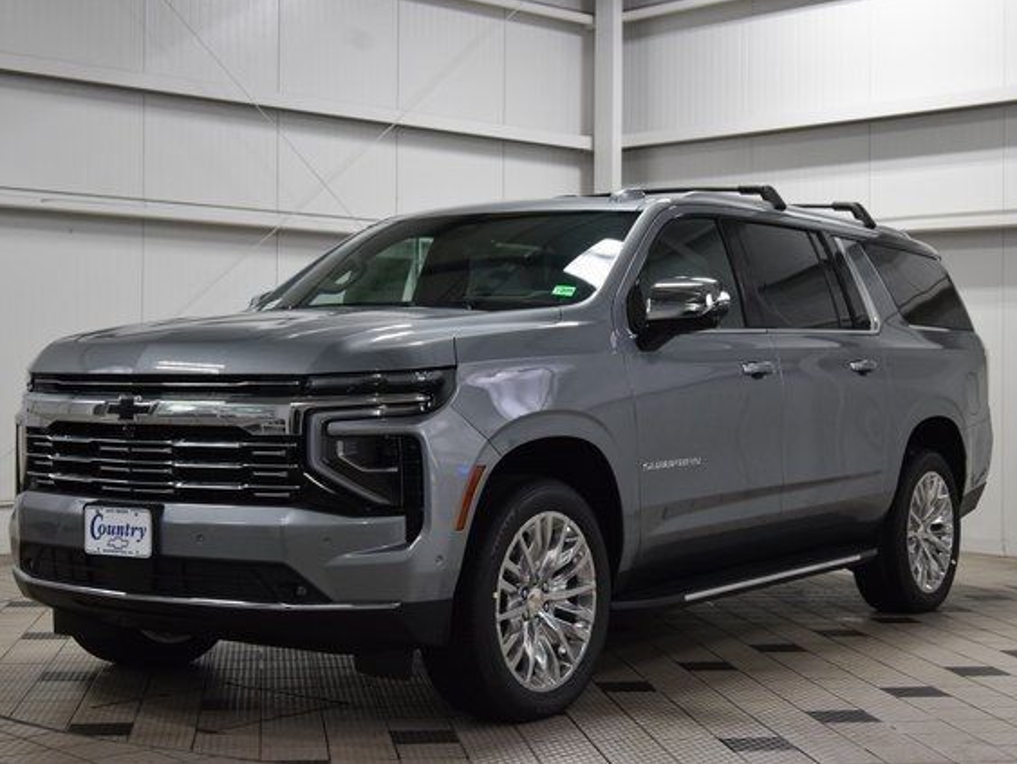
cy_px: 380
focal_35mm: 59
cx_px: 491
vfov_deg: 24.8
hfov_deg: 32.7
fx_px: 1734
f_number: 8
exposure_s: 1/60
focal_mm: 36
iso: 1600
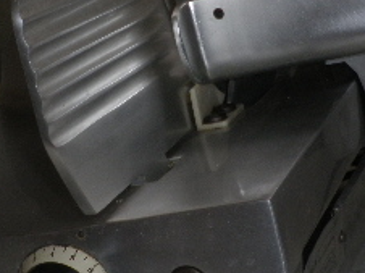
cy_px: 97
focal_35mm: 102
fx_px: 1074
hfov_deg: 19.3
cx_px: 160
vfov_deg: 14.5
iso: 160
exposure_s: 1/30
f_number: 3.5
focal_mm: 6.3
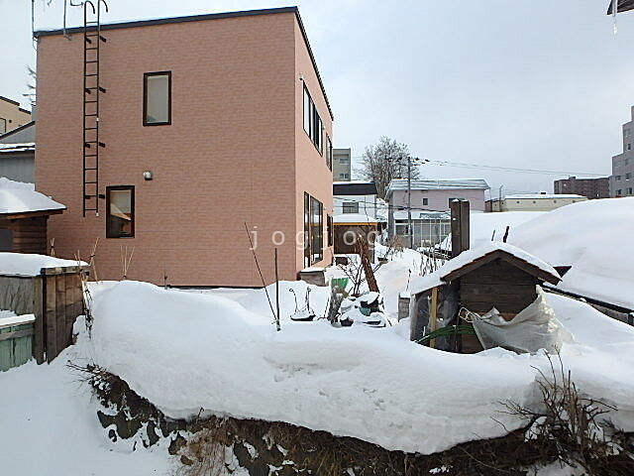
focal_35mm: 21
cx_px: 317
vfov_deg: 63.4
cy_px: 238
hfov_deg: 79.0
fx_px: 385
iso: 125
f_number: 3.5
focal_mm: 3.7
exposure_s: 1/800
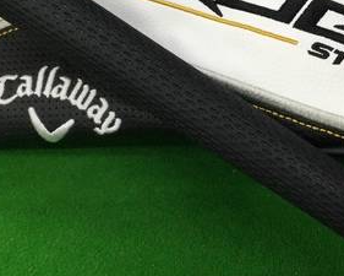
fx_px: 703
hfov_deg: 27.5
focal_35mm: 69
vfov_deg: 22.0
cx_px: 203
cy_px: 70
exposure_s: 1/30
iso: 50
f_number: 2.4
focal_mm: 3.3
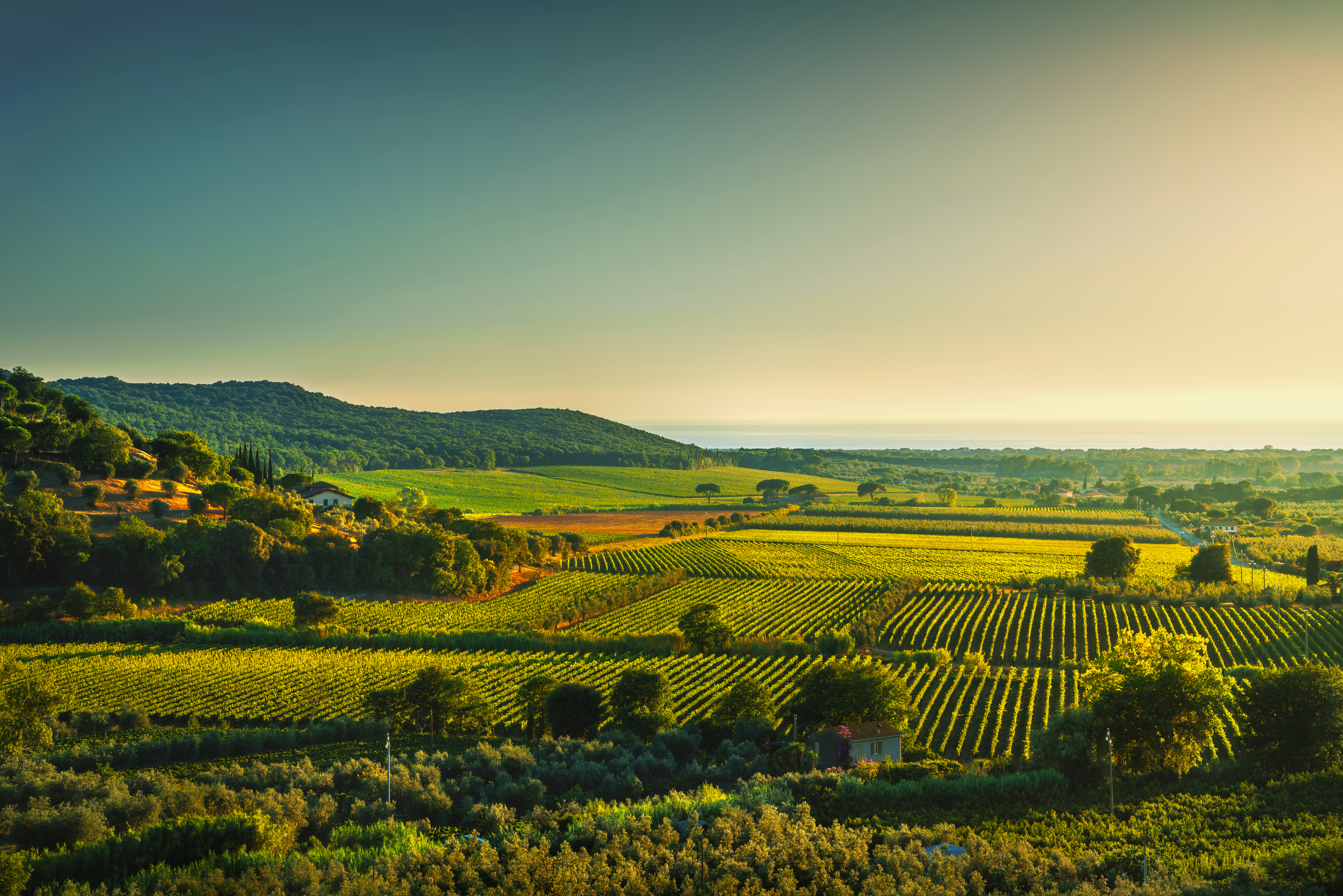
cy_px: 448
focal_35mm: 73
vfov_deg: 18.7
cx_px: 672
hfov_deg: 27.7
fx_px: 2724
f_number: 6.3
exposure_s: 1/125
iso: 50
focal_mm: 73
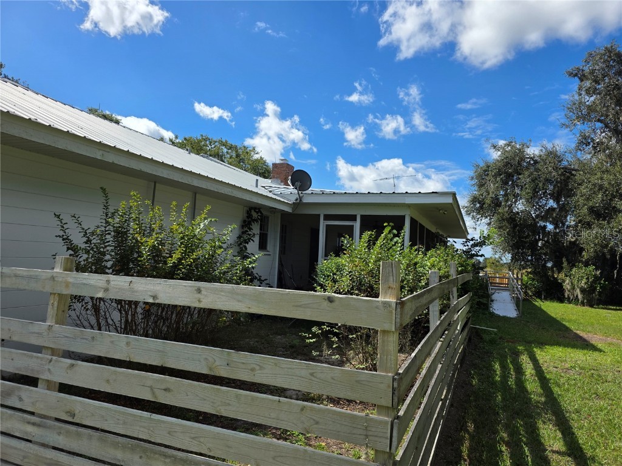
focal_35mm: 23
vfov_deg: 58.9
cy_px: 233
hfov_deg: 73.9
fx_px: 413
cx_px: 311
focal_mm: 6.3
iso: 80
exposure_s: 1/6355
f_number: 1.7
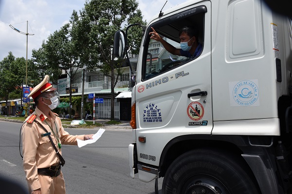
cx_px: 146
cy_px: 97
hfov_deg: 67.4
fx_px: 219
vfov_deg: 47.9
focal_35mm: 27
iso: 100
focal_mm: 18
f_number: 9
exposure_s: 1/320
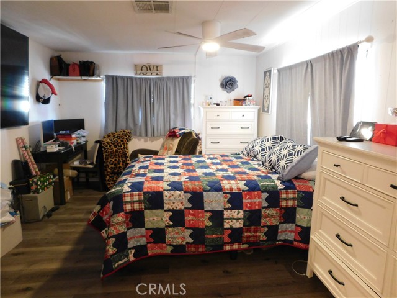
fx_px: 264
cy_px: 149
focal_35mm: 23
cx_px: 198
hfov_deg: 73.9
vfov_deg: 58.9
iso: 400
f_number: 3
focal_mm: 4
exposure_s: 1/15
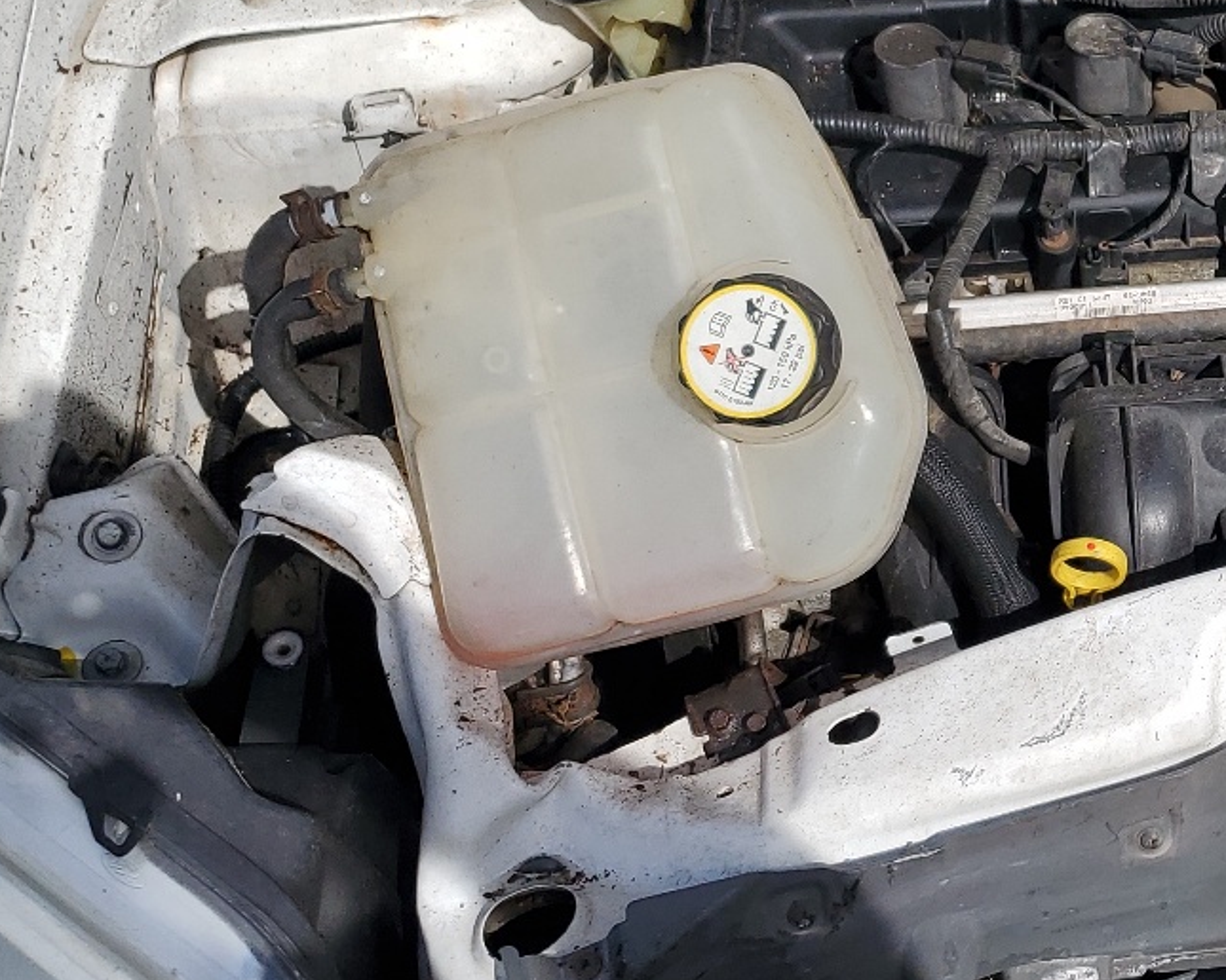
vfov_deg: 24.1
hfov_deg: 27.2
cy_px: 363
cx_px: 1393
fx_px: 2286
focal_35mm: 63
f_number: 1.5
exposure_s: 1/5000
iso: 50
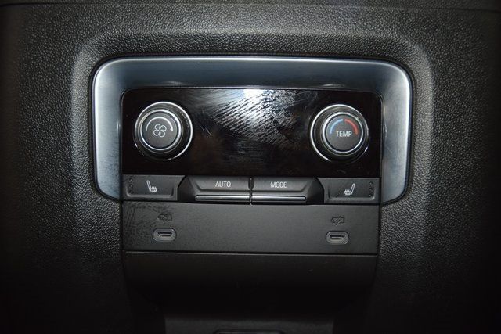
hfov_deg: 47.9
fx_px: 564
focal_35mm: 40
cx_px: 250
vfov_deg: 33.0
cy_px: 167
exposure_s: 1/10
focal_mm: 27
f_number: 3.8
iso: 450
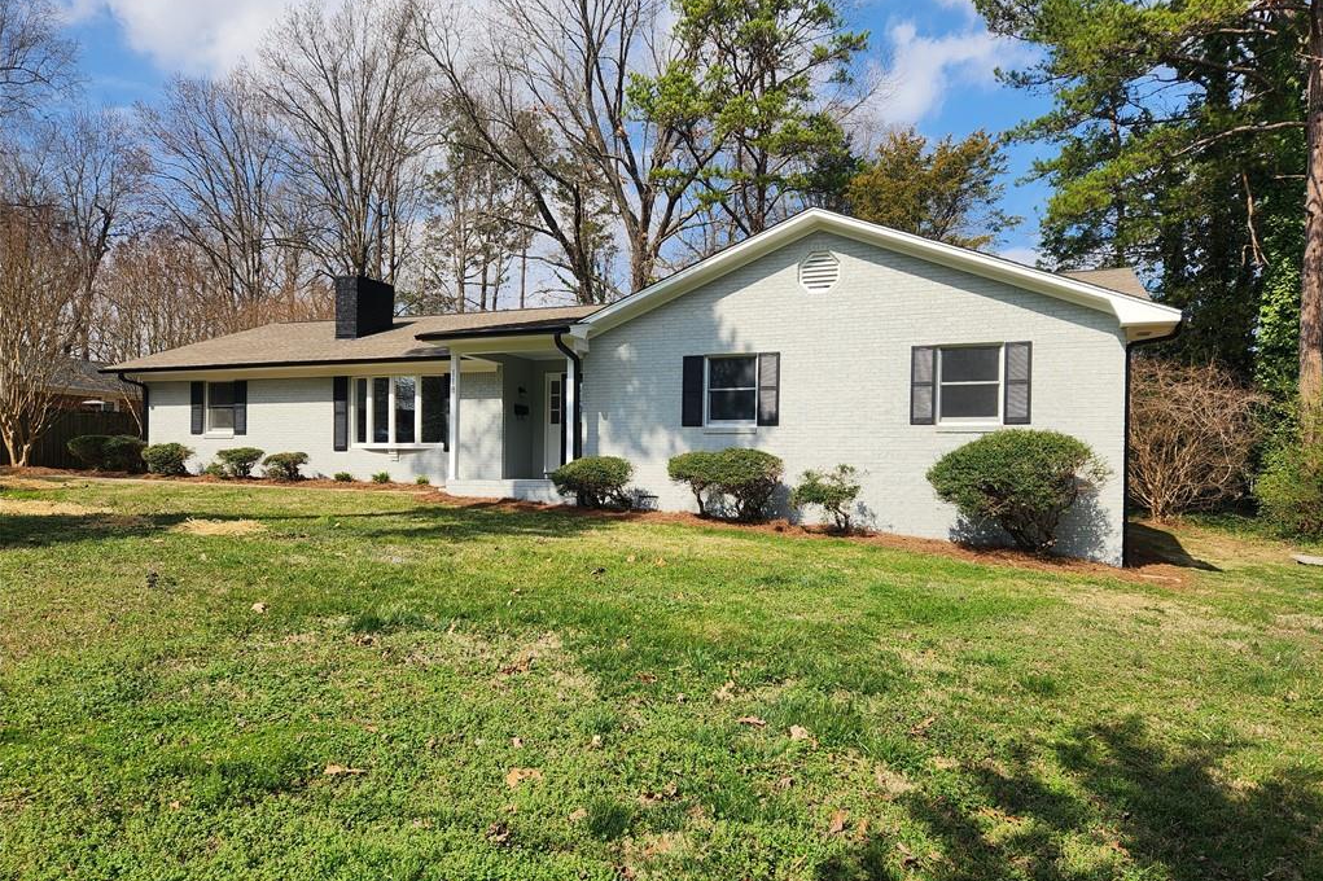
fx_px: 882
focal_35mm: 24
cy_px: 485
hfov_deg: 73.8
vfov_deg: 53.0
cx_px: 662
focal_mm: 5.4
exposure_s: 1/1480
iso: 20
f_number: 1.8
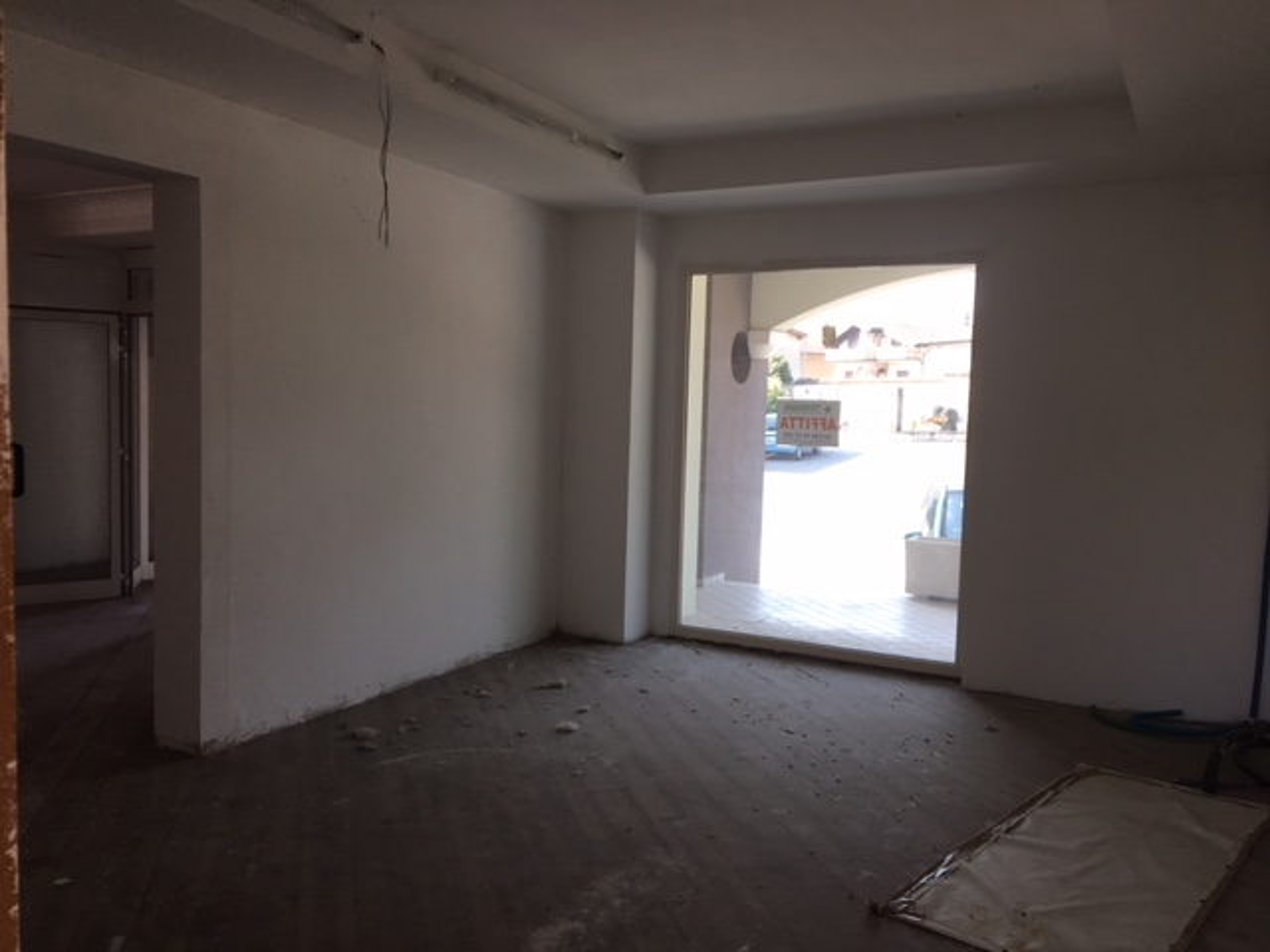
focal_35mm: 29
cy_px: 476
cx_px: 635
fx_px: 1064
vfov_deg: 48.2
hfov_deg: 61.7
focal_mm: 4.15
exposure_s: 1/100
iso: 32
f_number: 2.2
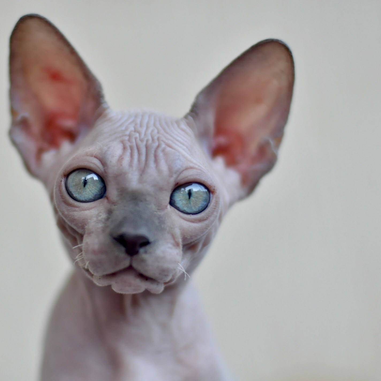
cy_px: 190
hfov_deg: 18.0
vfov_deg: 18.1
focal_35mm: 96
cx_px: 103
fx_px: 1195
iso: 800
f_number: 1.8
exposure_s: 1/2500
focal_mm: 50
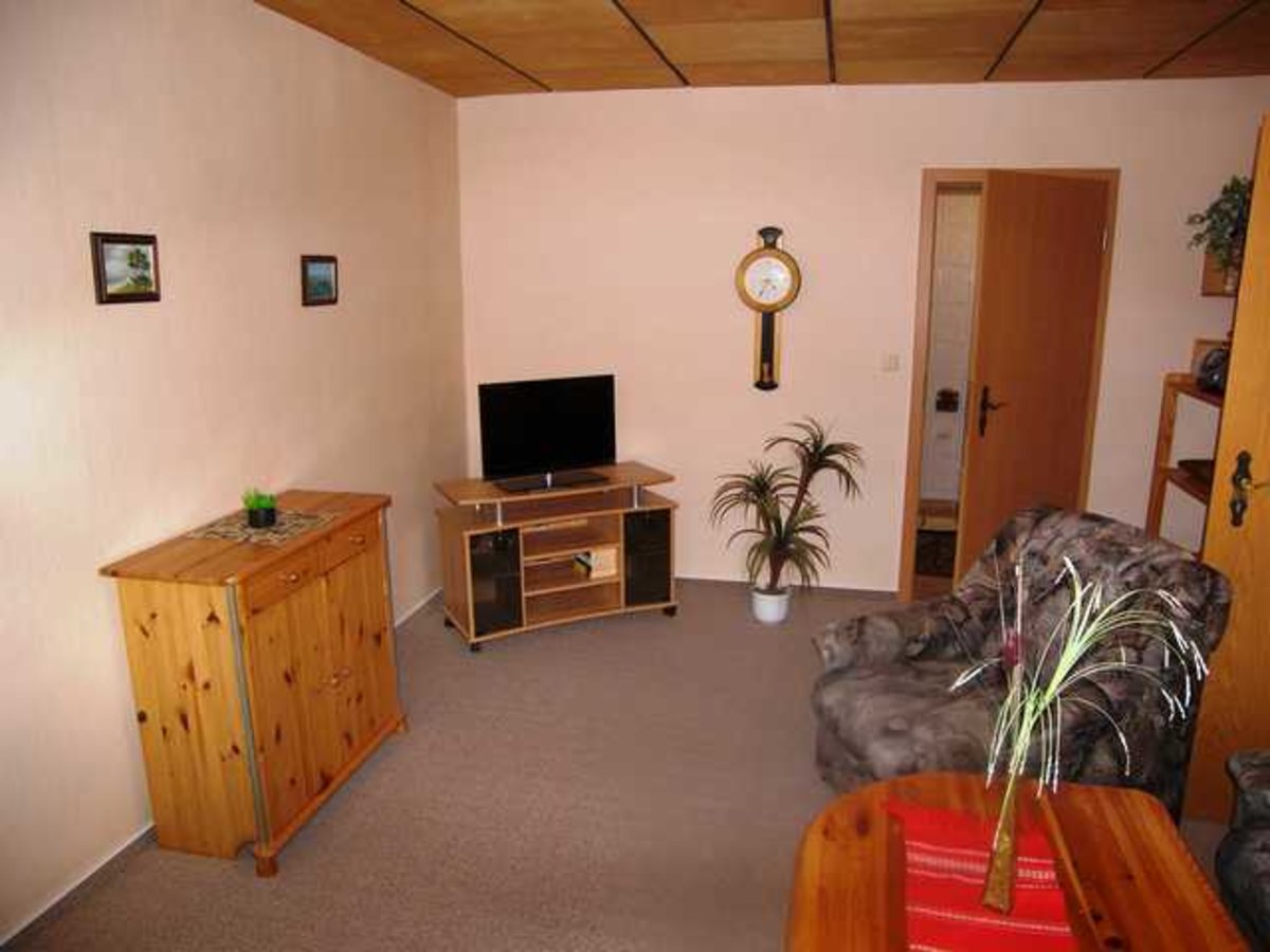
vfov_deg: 56.8
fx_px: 881
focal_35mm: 24
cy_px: 476
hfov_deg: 71.6
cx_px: 635
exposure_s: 1/30
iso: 100
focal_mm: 5.1
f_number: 2.8
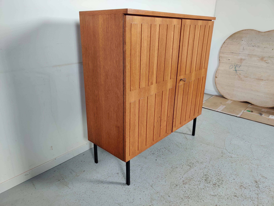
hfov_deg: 65.3
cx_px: 137
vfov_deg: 51.4
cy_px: 103
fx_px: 214
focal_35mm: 27
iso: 125
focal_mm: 4.75
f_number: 1.65
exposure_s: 1/50
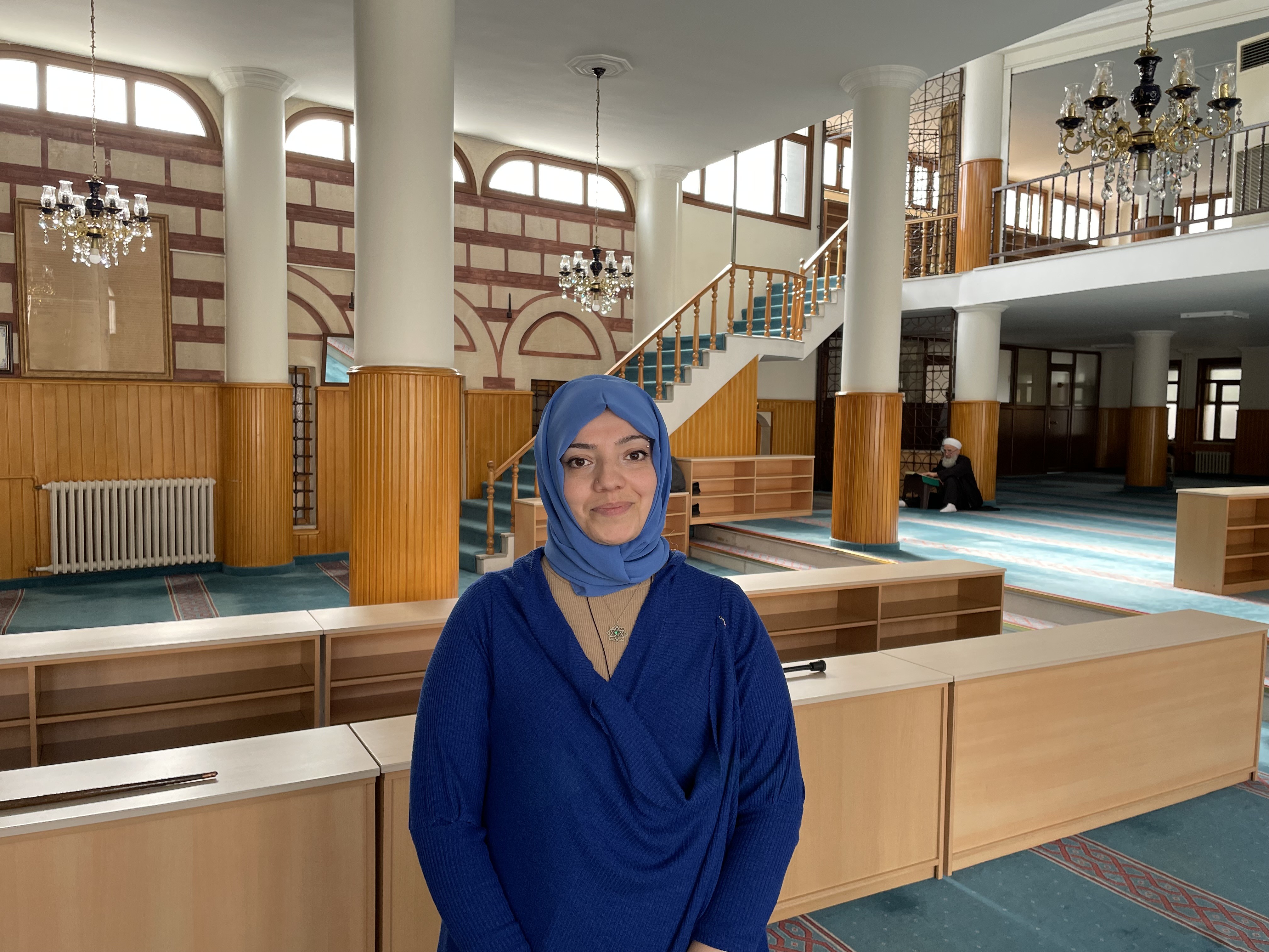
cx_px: 634
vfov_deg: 53.1
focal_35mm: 26
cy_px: 476
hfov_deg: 67.3
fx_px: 953
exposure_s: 1/121
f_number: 1.6
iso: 100
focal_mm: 4.2
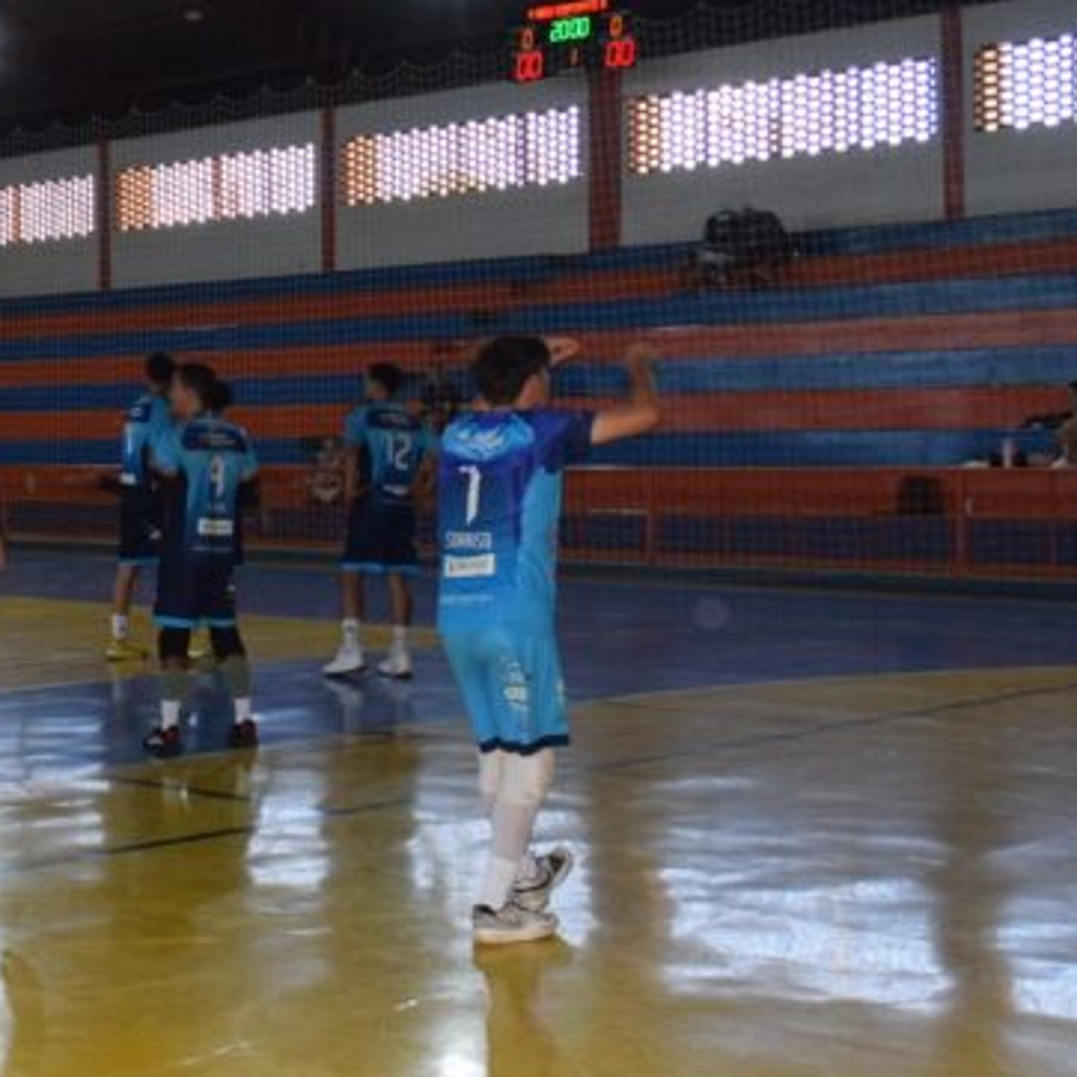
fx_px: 2288
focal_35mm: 65
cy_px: 466
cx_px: -27
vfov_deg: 26.5
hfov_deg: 25.1
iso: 800
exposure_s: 1/100
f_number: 5
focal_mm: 18
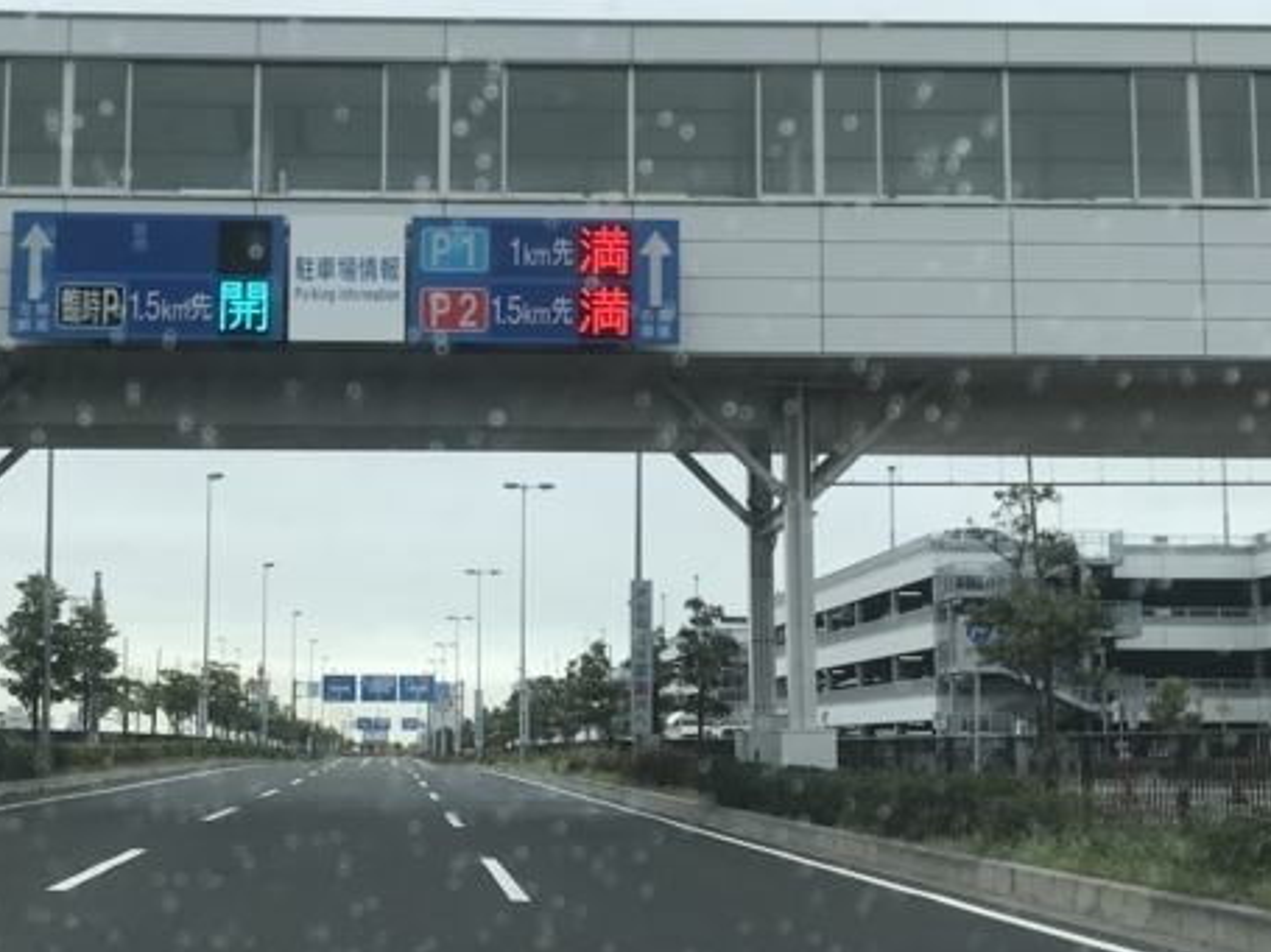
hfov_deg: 30.5
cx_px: 430
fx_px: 2313
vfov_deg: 23.3
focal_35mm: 63
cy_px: 399
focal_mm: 3.99
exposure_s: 1/638
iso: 20
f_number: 1.8
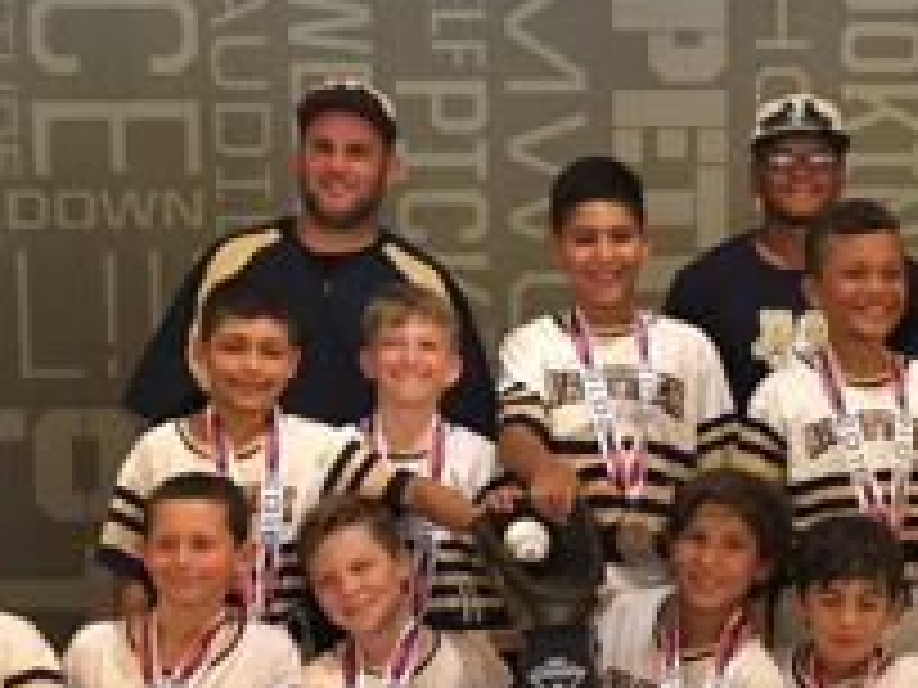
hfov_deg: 24.6
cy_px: 549
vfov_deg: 18.7
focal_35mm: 78
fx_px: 2069
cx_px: 734
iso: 200
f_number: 2.2
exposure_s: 1/20
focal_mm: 4.15
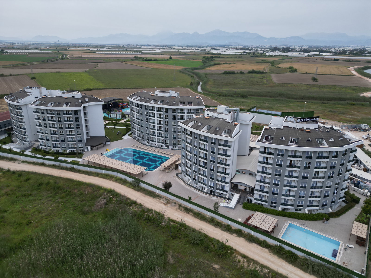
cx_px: 186
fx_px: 257
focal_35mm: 24
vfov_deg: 56.8
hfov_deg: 71.6
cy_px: 139
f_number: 1.7
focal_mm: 6.72
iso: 130
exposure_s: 1/90
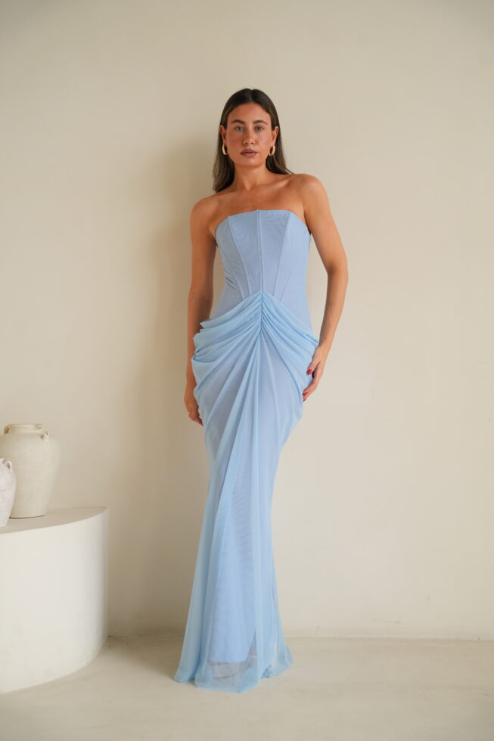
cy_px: 370
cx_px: 247
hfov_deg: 28.1
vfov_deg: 41.1
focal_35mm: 48
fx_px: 988
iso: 640
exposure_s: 1/100
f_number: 4.5
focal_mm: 48
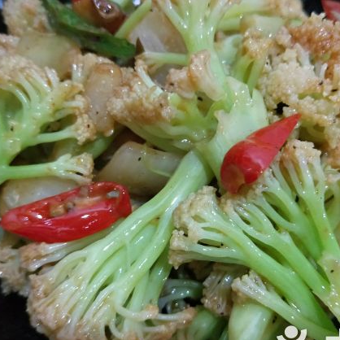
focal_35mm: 37
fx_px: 411
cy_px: 174
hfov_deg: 44.8
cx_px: 196
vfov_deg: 44.9
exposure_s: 1/25
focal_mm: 4.27
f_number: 1.7
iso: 568
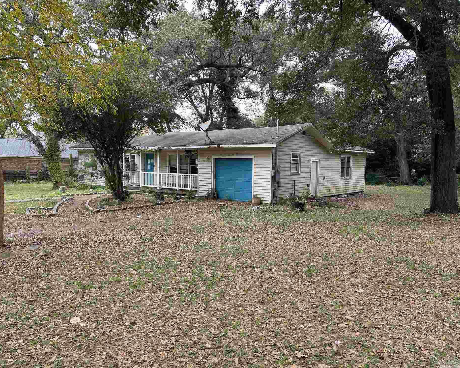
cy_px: 186
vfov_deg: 51.5
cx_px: 220
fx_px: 381
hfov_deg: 62.2
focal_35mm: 28
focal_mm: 5.7
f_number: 1.5
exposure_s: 1/121
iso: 64
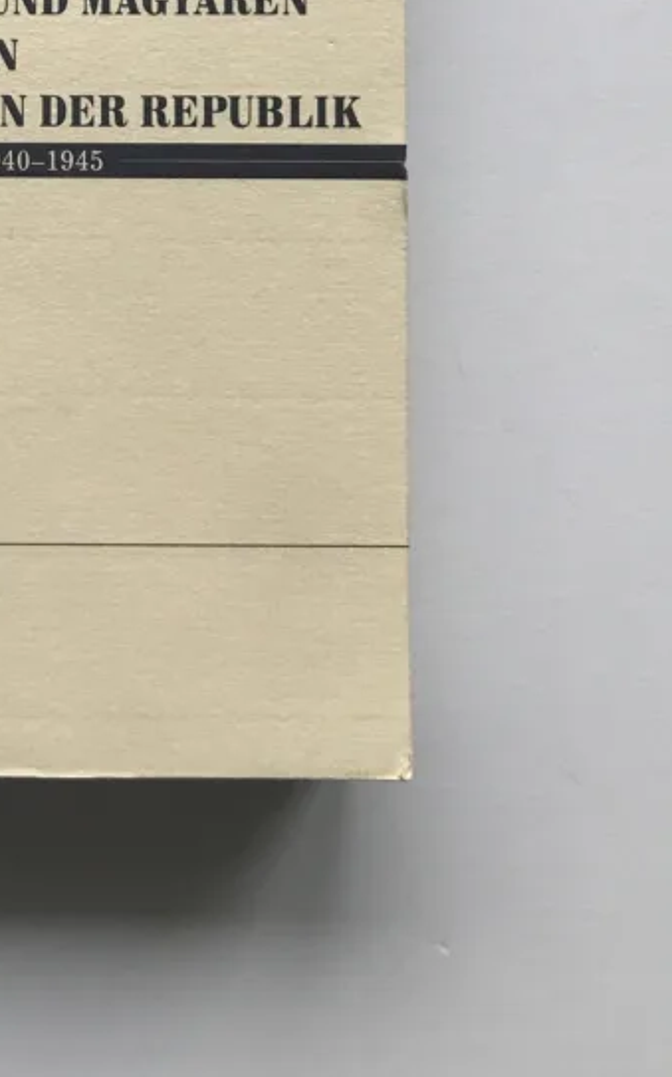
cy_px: 117
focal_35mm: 56
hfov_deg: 21.8
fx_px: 1642
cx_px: -83
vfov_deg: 34.4
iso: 25
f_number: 1.8
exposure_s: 1/40
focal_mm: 3.99
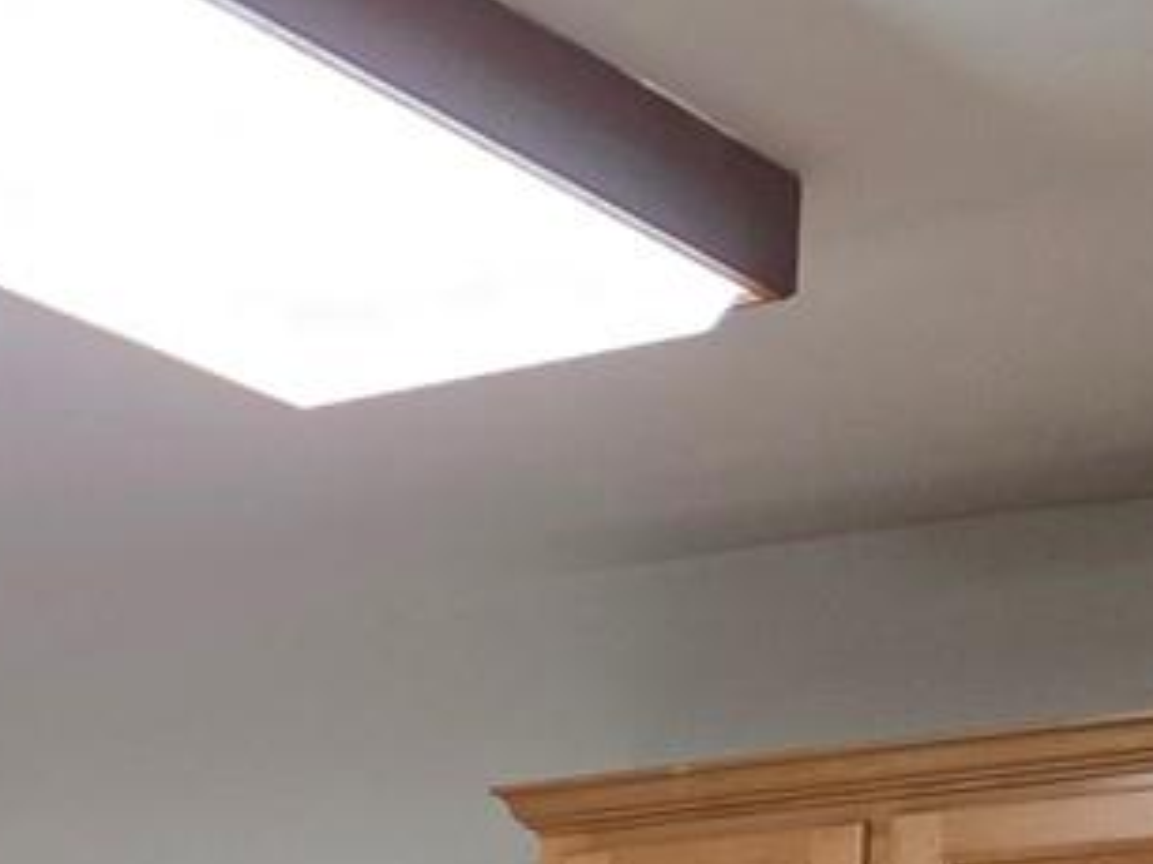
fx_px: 3995
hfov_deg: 14.9
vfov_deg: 11.2
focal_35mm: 120
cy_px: 1702
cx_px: -717
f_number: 1.8
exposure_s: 1/120
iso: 250
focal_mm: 5.4
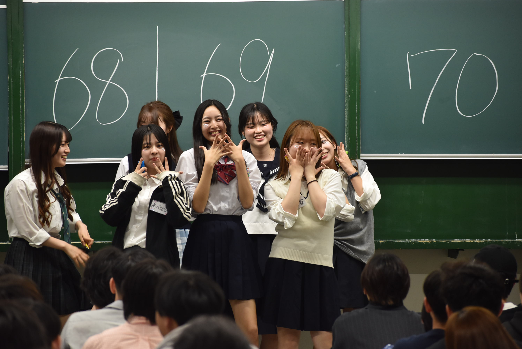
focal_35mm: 225
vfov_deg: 6.1
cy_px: 174
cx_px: 261
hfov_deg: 9.1
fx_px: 3265
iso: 900
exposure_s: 1/125
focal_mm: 150
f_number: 5
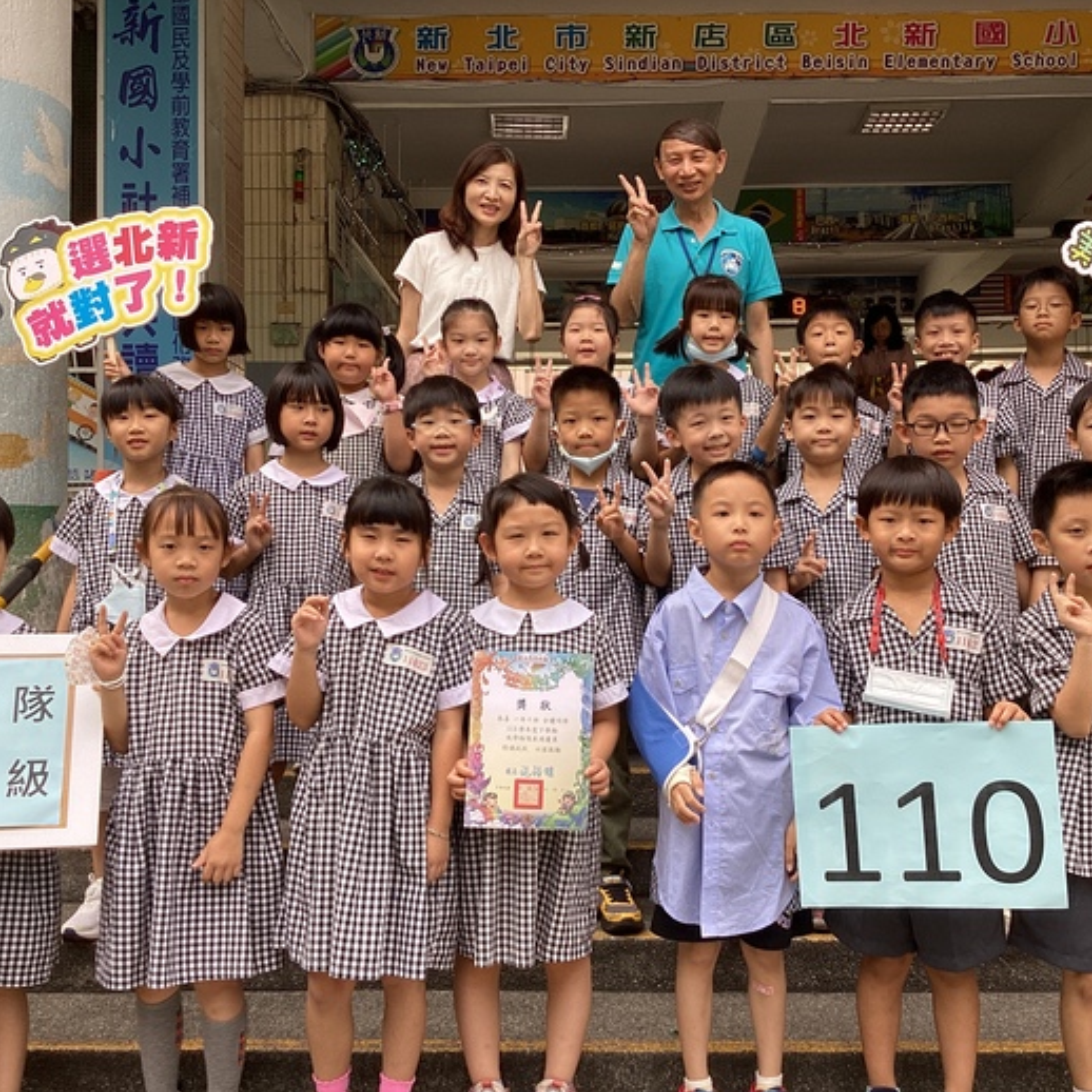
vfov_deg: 44.9
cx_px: 590
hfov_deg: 44.9
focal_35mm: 37
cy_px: 543
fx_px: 1321
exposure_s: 1/134
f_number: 2.4
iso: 25
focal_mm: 3.3
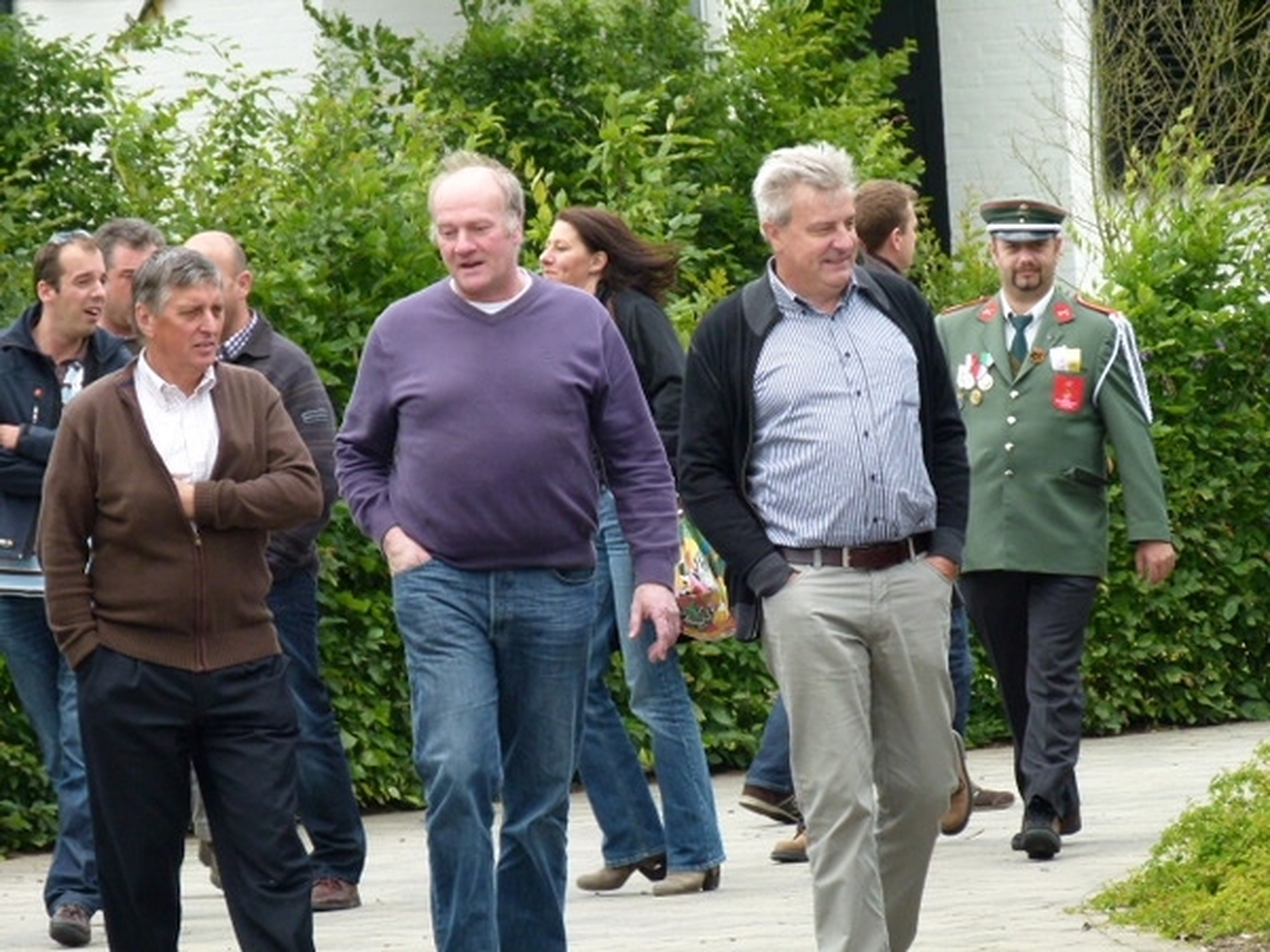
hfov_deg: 5.9
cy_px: 476
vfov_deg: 4.4
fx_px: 12401
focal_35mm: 338
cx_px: 635
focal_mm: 60.8
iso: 200
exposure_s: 1/250
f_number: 4.1
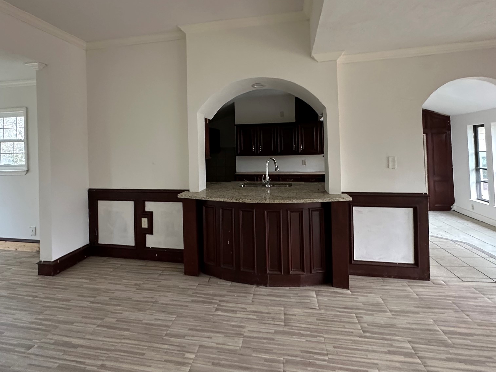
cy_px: 144
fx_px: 272
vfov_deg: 67.8
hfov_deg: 84.5
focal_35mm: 19
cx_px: 231
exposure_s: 1/89
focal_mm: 2.22
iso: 320
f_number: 2.2
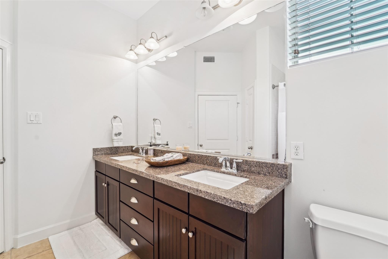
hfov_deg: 104.3
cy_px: 130
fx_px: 151
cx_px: 194
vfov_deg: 81.2
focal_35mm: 14
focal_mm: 14
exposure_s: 1/15
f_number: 8
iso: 400
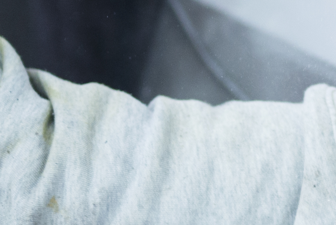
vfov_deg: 3.9
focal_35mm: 352
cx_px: 667
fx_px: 3287
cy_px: 33
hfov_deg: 5.7
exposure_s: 1/250
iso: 500
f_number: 1.6
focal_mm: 50
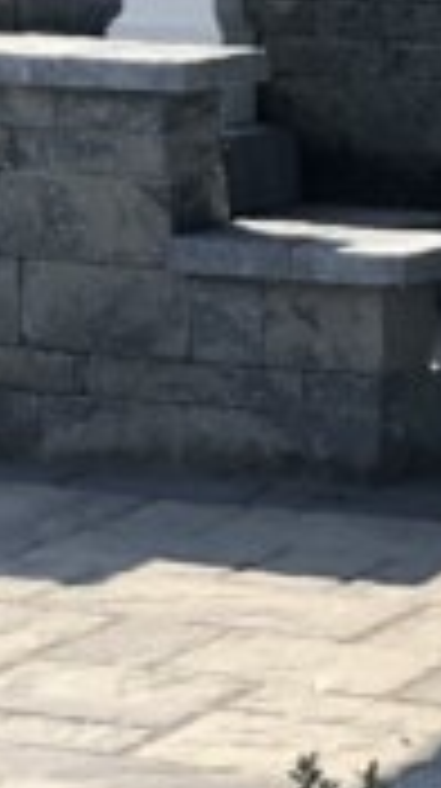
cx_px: -839
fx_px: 4693
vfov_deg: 9.4
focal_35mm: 225
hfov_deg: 5.1
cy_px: -275
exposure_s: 1/244
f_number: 2.4
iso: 16
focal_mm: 6
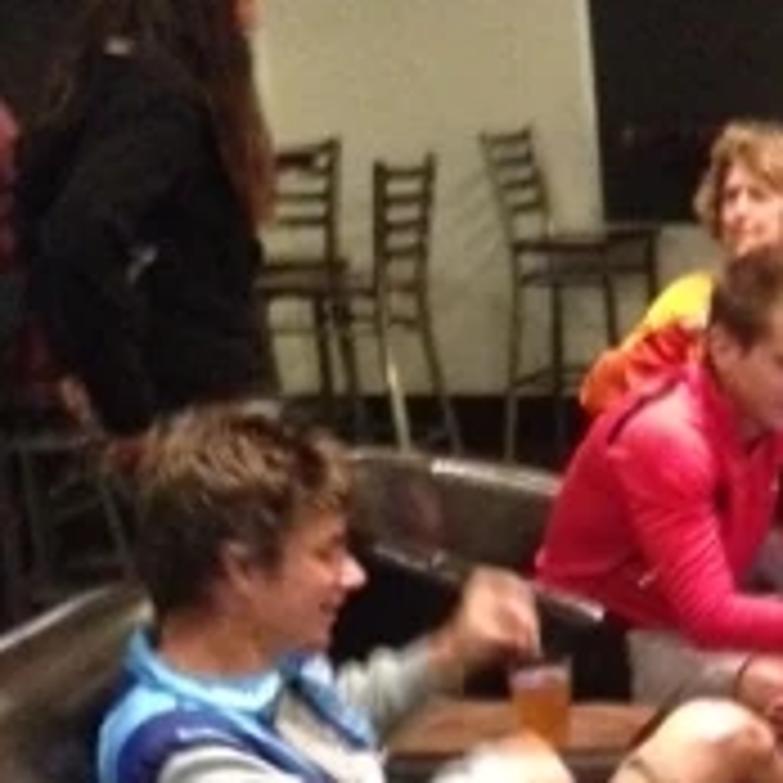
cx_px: 1076
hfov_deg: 15.3
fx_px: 2738
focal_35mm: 107
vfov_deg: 15.9
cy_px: 814
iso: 800
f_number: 2.4
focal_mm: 4.12
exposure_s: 1/15
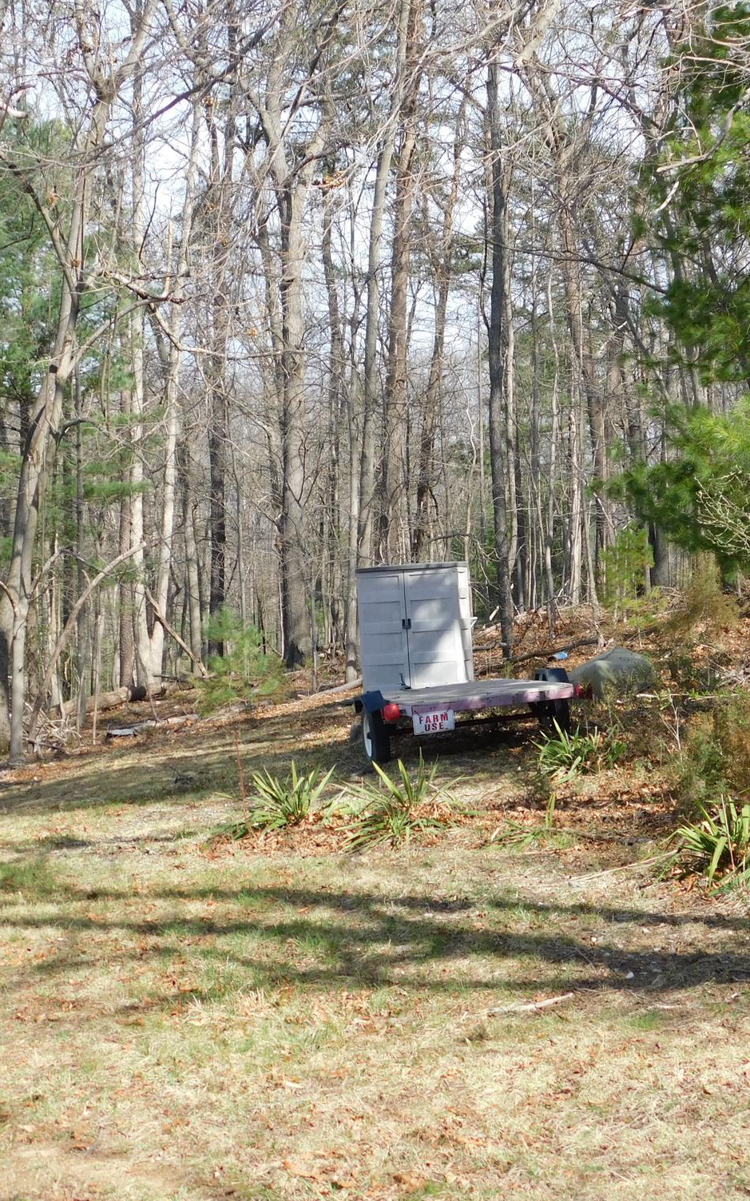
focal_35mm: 65
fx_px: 2126
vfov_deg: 31.5
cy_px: 592
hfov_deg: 20.0
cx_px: 379
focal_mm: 8
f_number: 3.7
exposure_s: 1/400
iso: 125
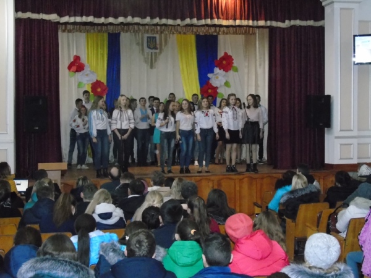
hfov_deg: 35.5
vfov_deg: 27.0
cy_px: 139
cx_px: 186
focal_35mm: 54
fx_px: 579
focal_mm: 9.6
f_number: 4.3
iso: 1600
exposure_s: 1/60
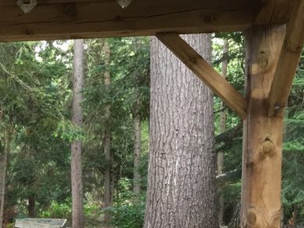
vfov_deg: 18.8
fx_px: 667
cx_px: -37
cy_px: 237
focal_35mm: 76
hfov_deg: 23.9
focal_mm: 4.15
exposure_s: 1/30
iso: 100
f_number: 2.2
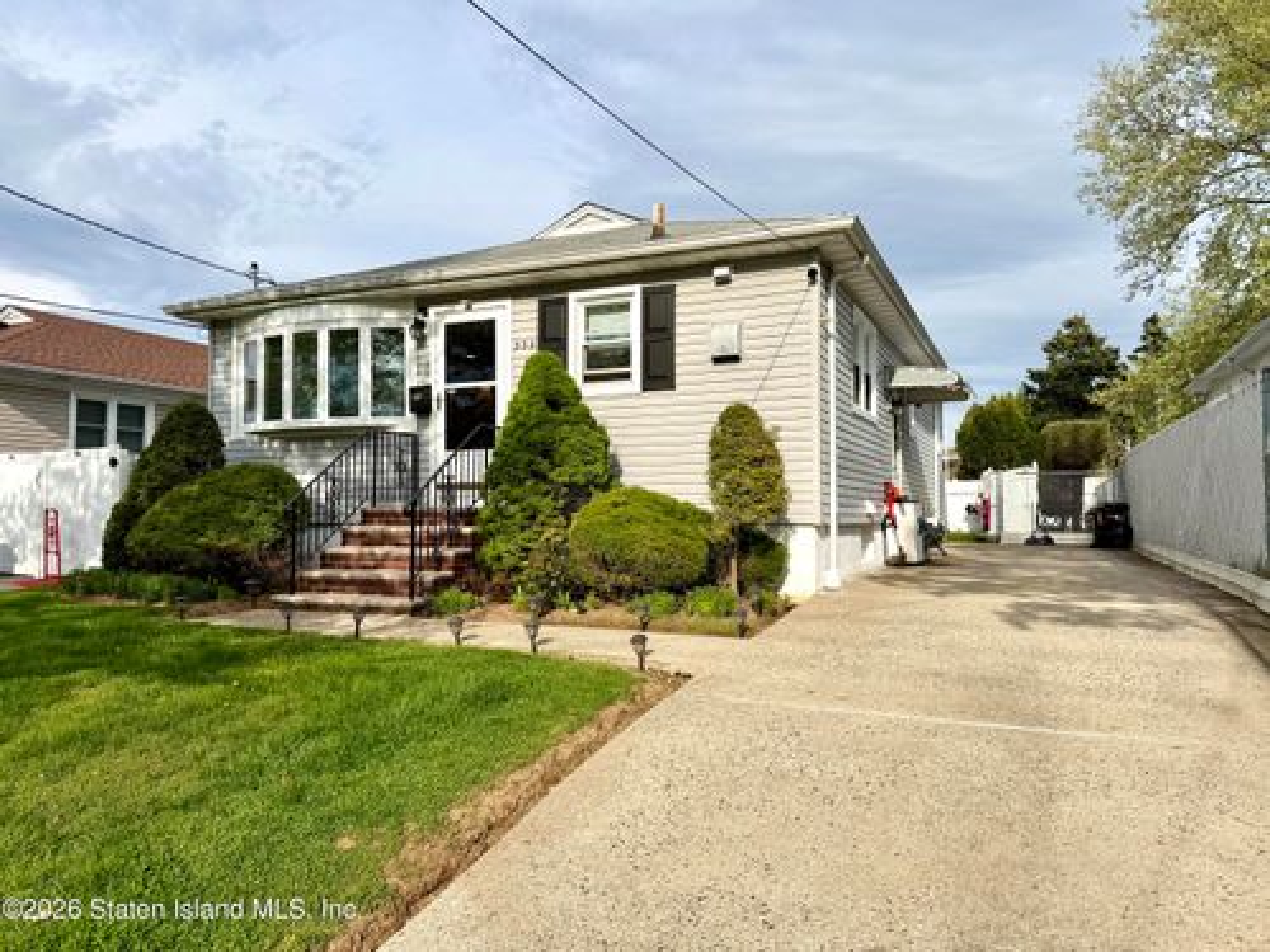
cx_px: 635
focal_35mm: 24
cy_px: 476
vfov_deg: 56.8
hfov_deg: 71.6
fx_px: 881
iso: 80
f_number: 1.78
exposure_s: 1/5319
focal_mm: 6.76
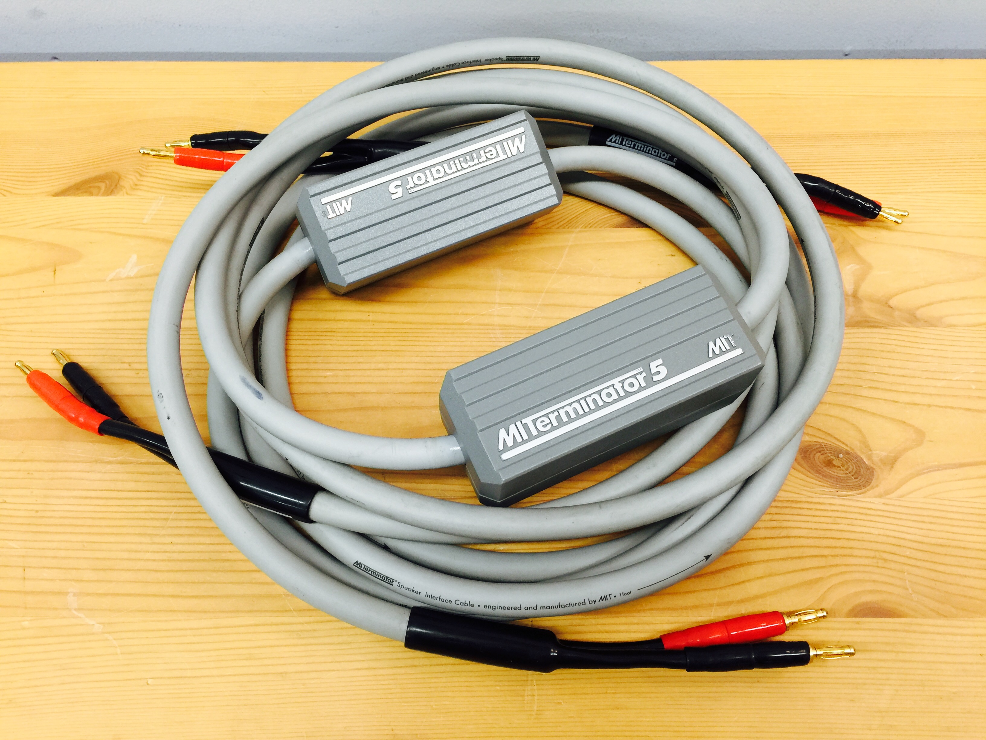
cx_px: 493
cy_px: 370
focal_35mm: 29
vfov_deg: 48.2
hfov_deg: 61.7
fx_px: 826
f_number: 2.2
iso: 50
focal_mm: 4.15
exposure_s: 1/33
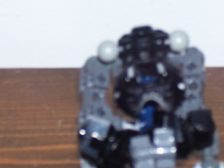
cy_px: 92
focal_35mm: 168
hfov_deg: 11.7
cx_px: 149
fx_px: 1087
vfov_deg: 8.8
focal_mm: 13.5
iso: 125
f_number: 4.1
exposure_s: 1/90
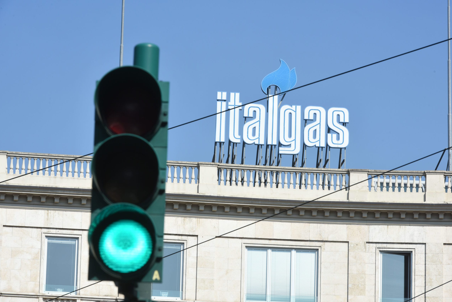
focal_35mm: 182
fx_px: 2286
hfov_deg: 11.3
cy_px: 150
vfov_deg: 7.6
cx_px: 228
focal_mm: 180
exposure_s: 1/320
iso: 400
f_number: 14
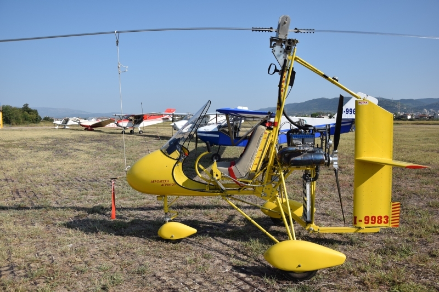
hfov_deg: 13.0
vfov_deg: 8.7
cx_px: 220
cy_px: 146
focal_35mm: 158
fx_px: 1920
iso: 100
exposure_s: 1/800
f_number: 7.1
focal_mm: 105
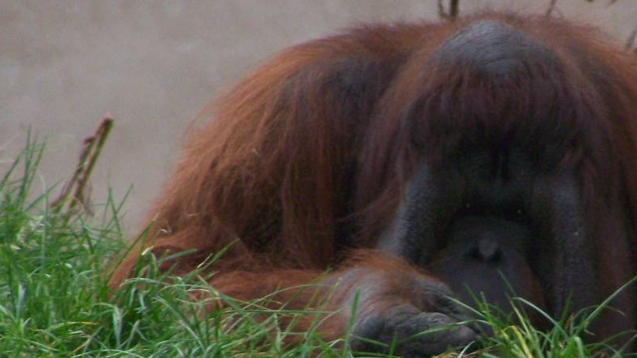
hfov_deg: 2.6
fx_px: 14069
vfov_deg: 1.5
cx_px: 529
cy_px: 276
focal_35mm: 833
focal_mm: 63
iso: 160
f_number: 3.7
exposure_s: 1/400
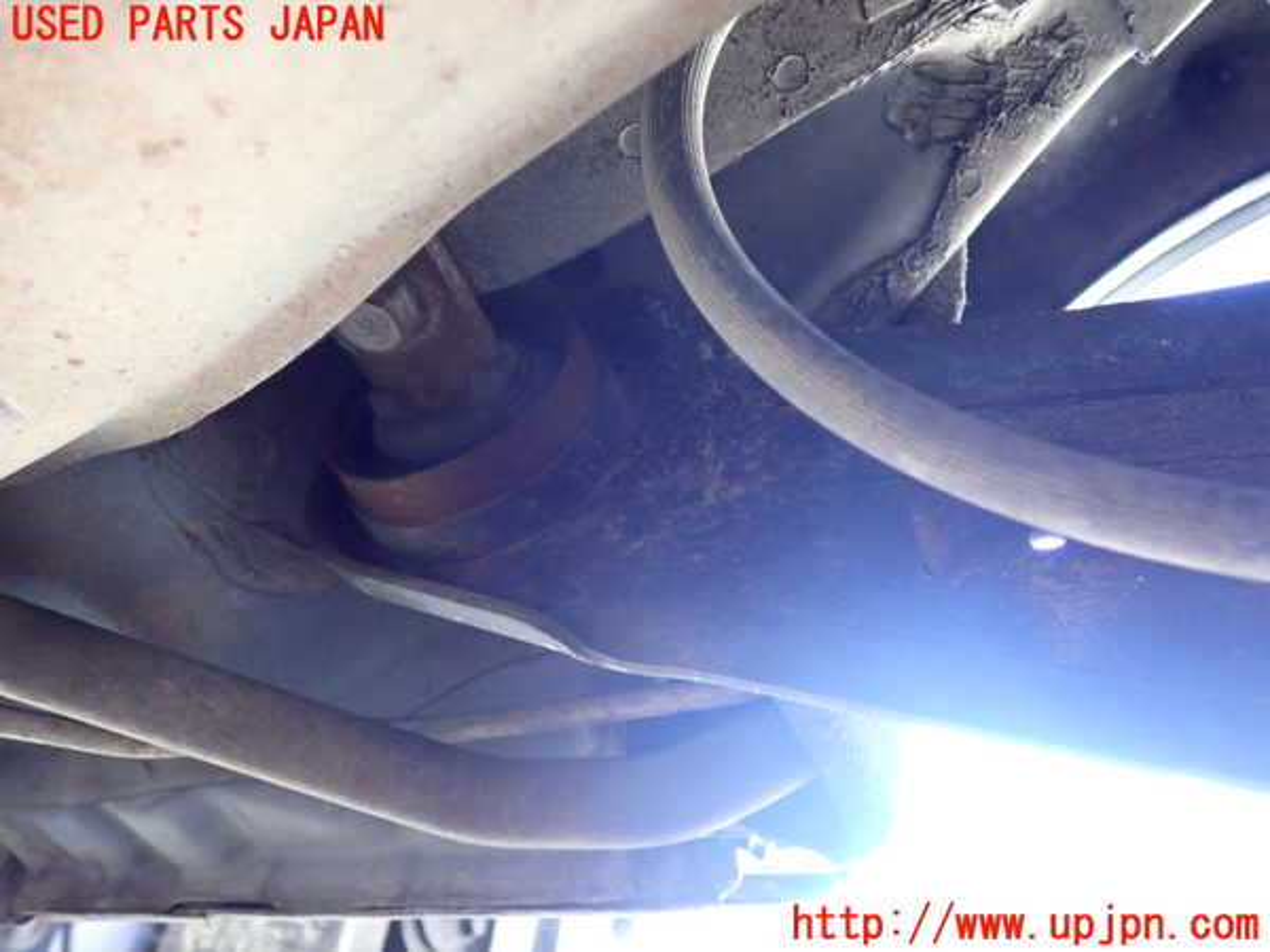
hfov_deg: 60.0
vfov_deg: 46.8
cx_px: 635
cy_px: 476
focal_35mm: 30
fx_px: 1101
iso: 800
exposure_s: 1/125
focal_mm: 5.4
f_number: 2.3
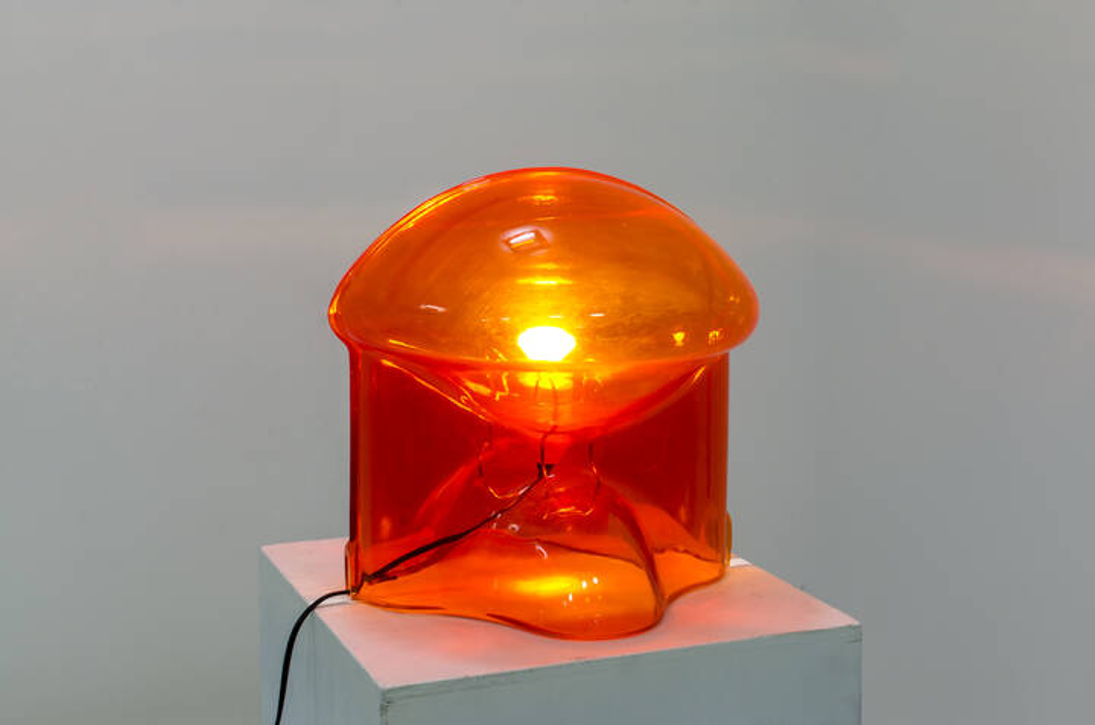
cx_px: 548
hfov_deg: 37.9
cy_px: 362
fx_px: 1594
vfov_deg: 25.6
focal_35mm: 52
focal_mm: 35
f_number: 13
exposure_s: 1
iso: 100
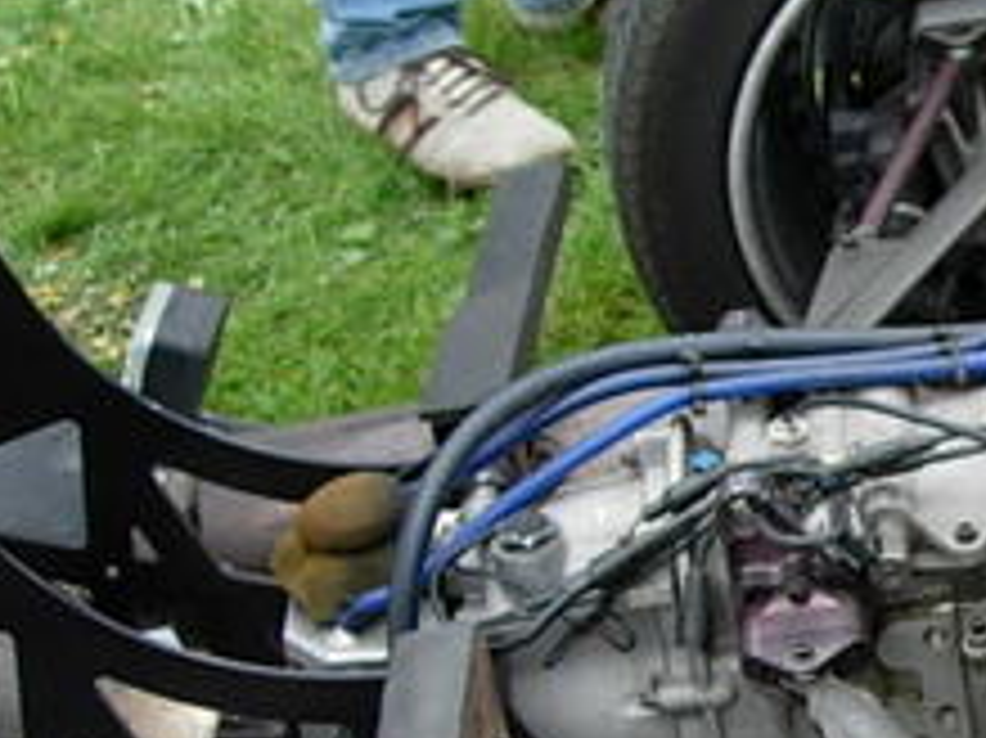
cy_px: 585
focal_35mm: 111
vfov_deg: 13.3
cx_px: 1427
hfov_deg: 16.4
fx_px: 3160
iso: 64
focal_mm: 7.8
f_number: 2.8
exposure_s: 1/235
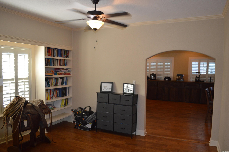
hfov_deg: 67.4
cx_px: 114
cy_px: 76
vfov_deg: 47.8
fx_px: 172
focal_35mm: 27
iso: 400
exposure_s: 1/60
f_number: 3.5
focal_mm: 18
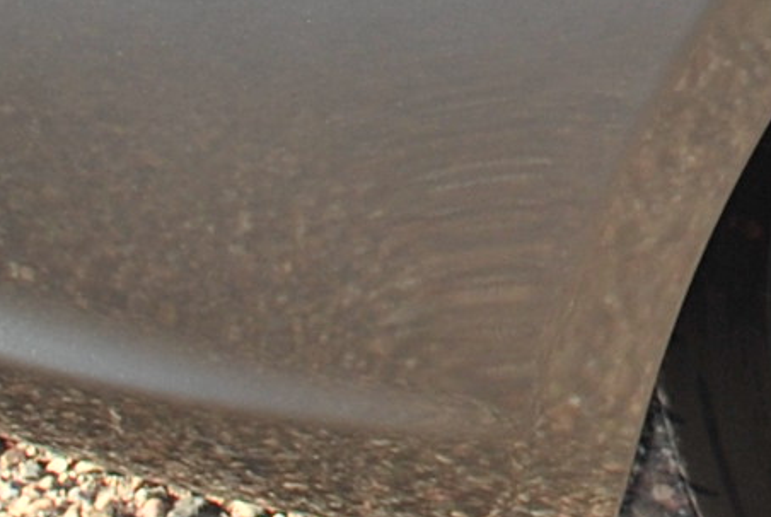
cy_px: -708
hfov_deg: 8.0
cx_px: 1349
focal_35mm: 250
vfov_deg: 5.3
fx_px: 5363
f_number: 8
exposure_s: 1/200
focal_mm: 26
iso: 100
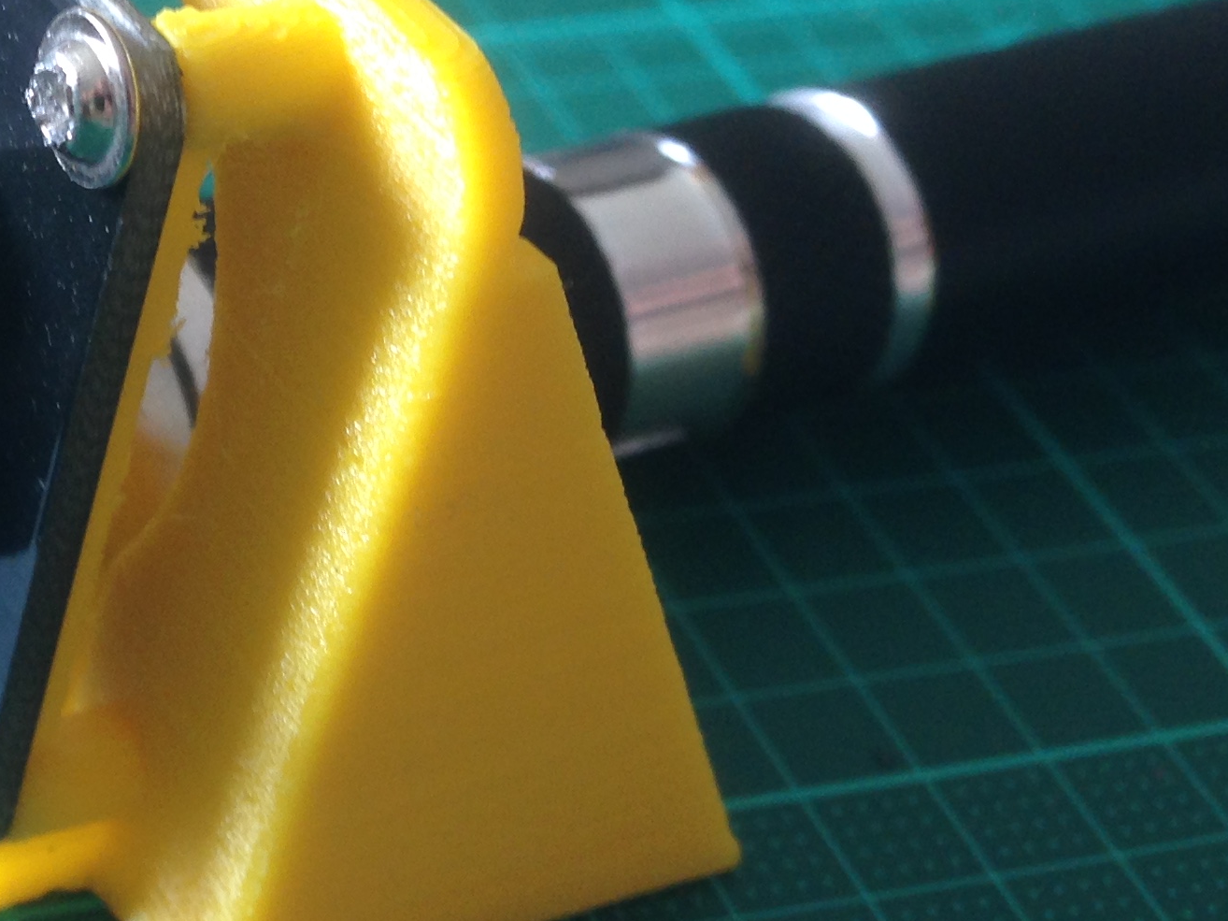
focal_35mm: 82
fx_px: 2908
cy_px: 372
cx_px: -228
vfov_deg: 18.0
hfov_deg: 22.1
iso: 50
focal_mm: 4.12
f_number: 2.4
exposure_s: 1/30
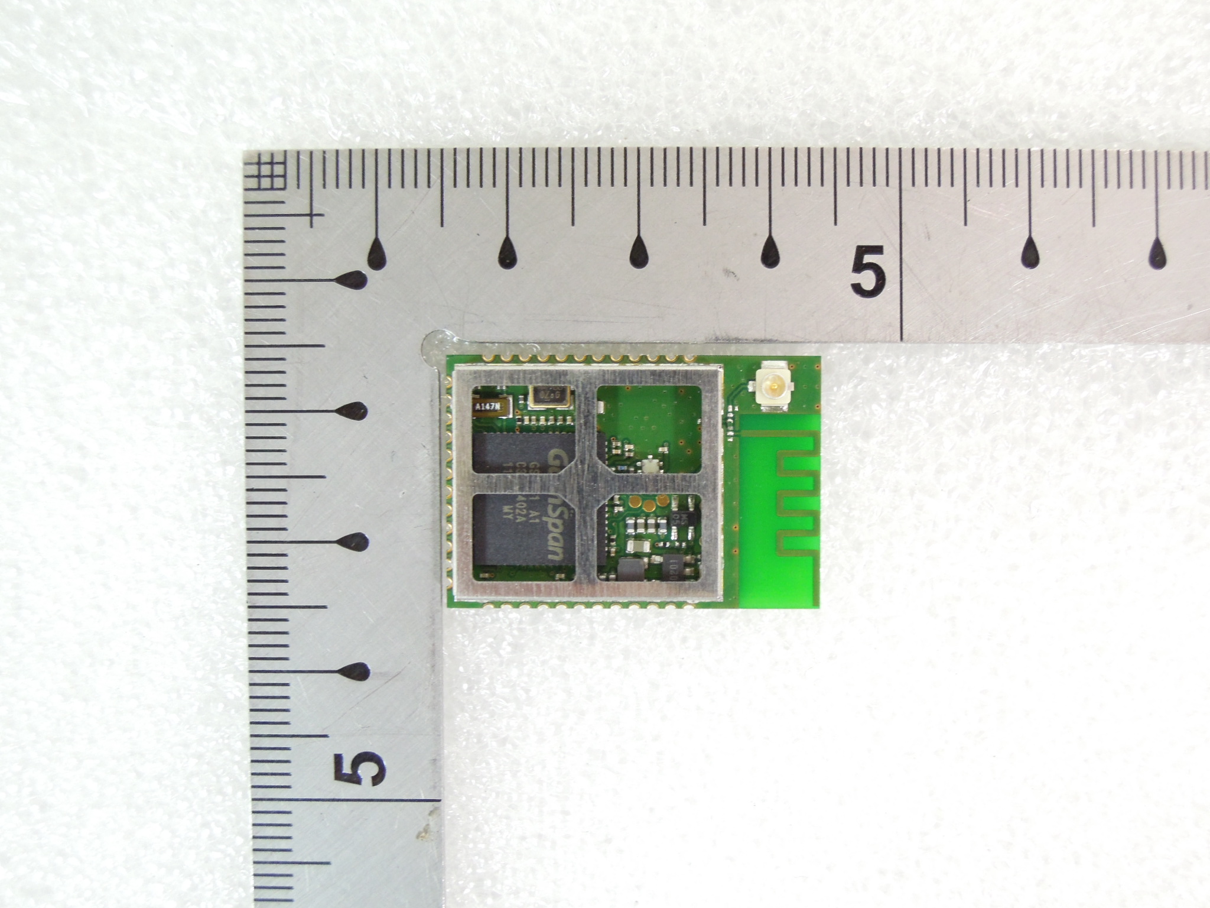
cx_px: 605
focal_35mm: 45
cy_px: 454
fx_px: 1573
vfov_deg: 32.2
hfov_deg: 42.1
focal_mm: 8.1
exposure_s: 1/15
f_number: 3.5
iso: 400
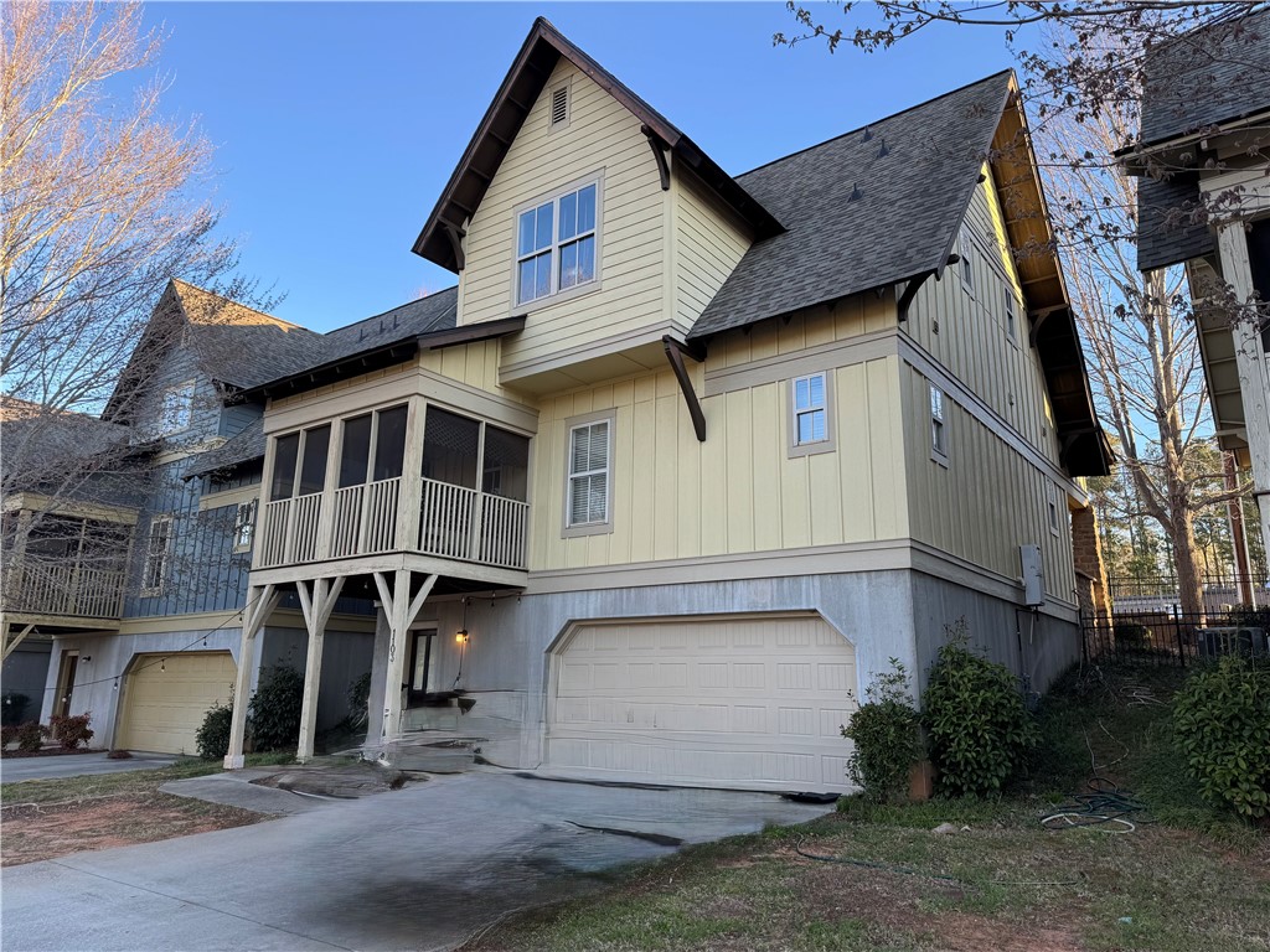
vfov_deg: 56.8
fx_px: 881
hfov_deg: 71.6
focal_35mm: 24
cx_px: 635
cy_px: 476
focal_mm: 6.76
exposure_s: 1/481
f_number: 1.78
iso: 80
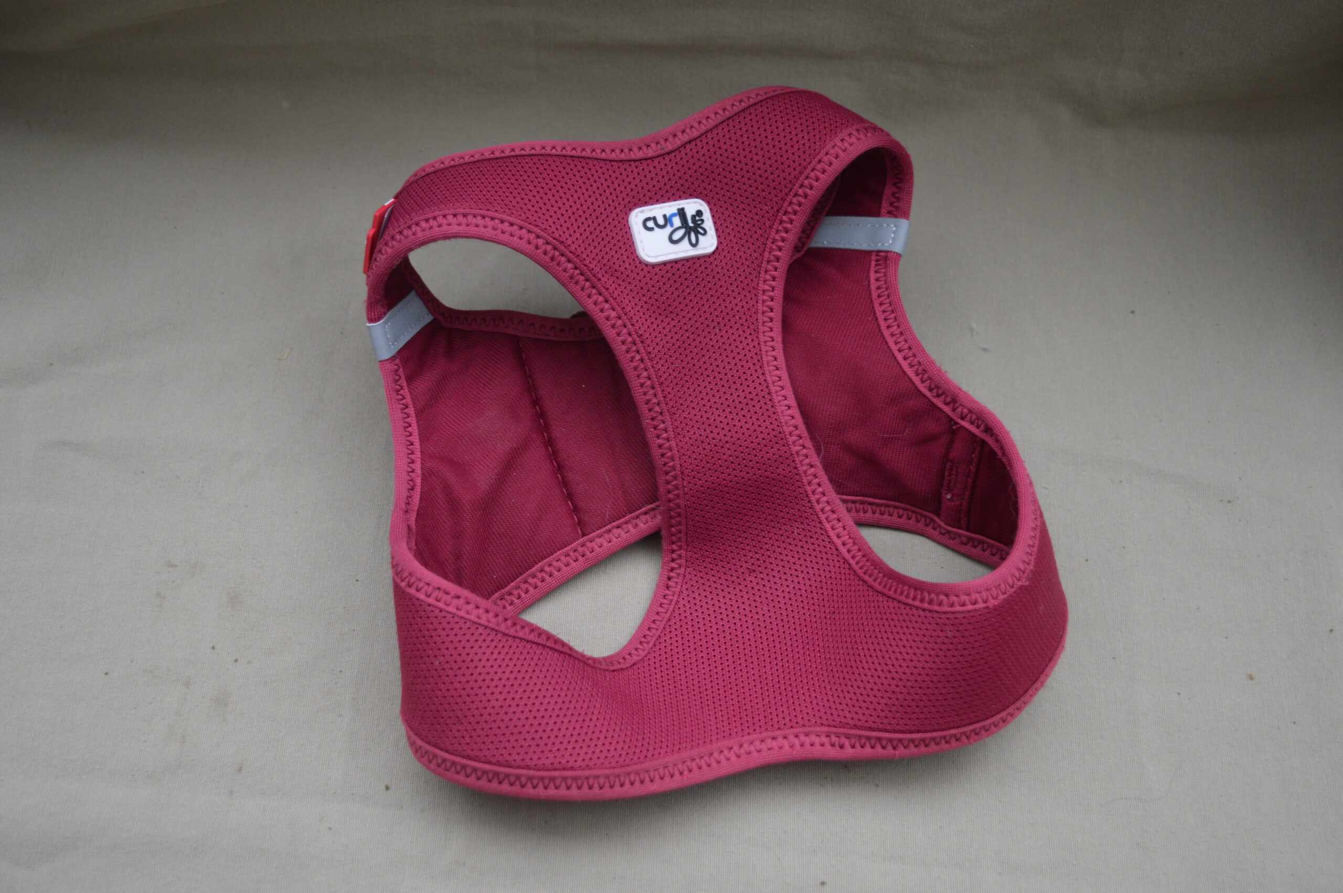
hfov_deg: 41.1
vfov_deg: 28.0
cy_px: 446
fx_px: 1789
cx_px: 672
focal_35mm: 48
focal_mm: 32
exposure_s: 1/60
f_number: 4.5
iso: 450
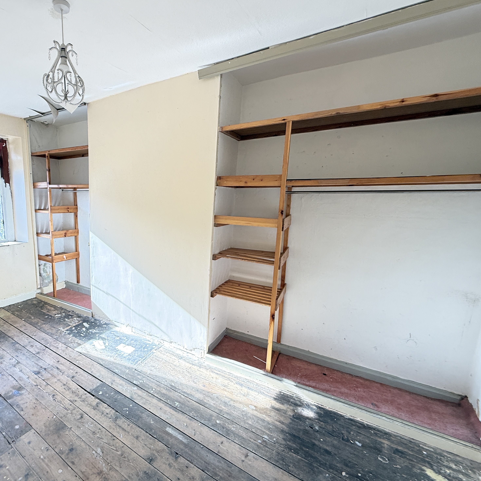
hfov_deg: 80.7
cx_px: 154
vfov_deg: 84.0
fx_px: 267
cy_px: 243
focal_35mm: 17
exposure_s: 1/99
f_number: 2.2
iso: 125
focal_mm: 2.22
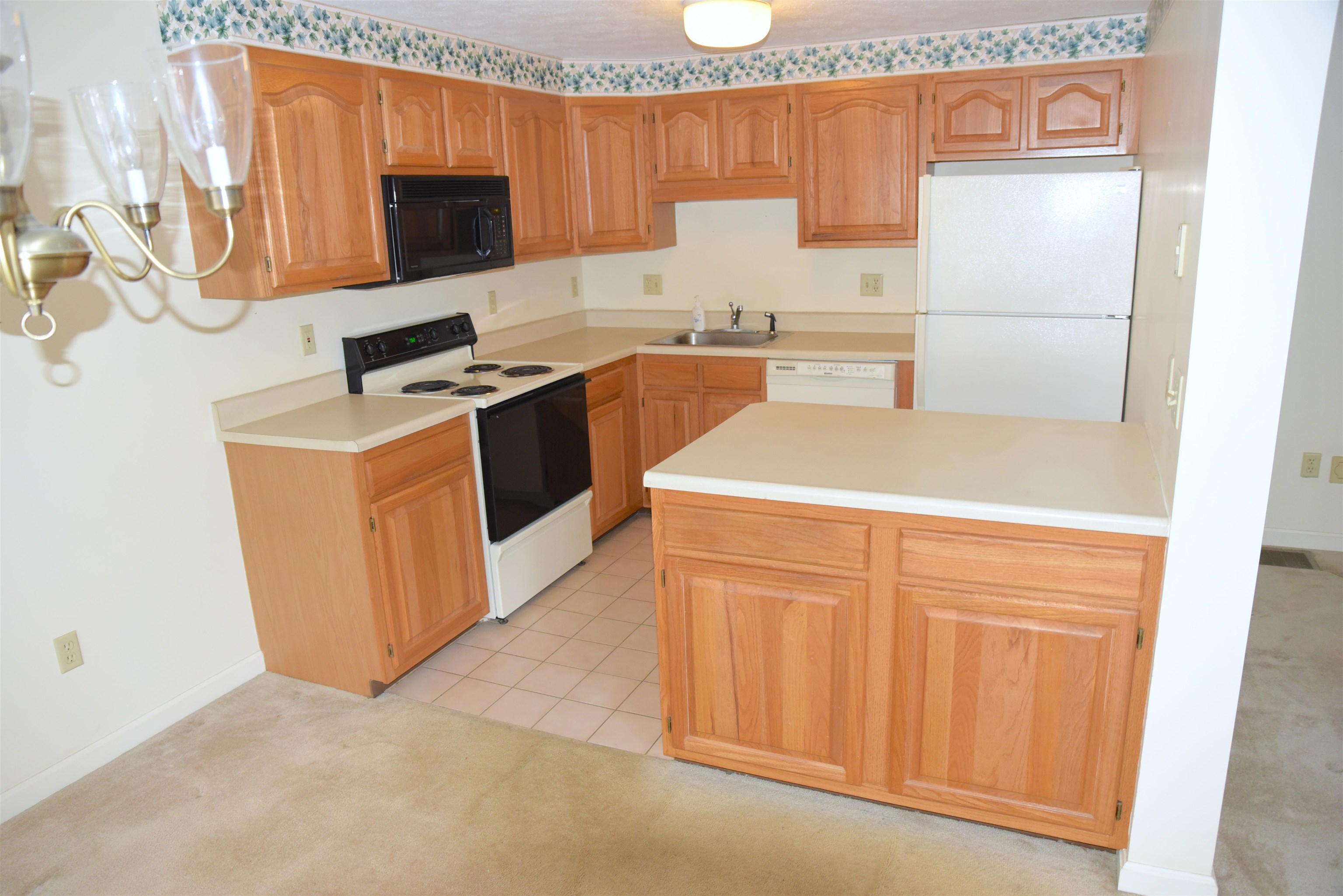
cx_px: 672
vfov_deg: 53.2
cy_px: 448
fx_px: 896
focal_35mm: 24
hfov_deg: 73.7
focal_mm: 24
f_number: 2.8
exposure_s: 1/200
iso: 2000
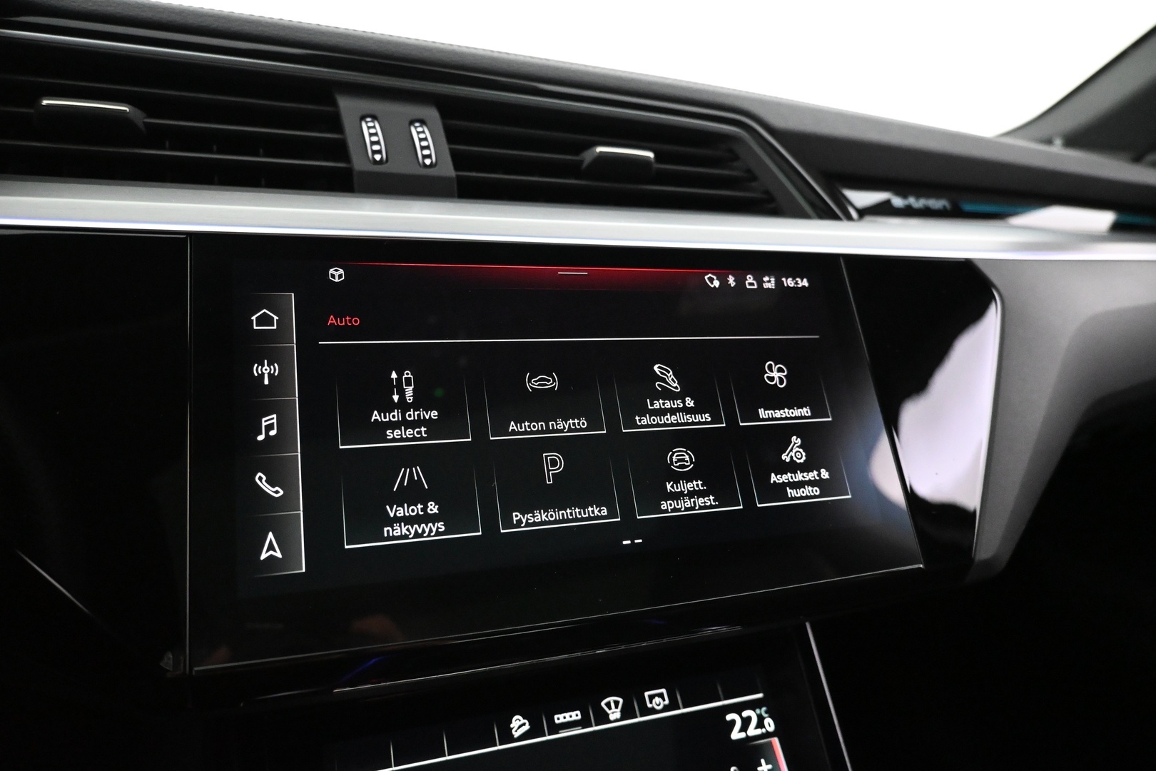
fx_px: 771
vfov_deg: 53.1
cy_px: 386
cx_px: 578
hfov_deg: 73.7
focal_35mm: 24
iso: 6400
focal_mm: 16
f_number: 3.5
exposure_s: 1/60
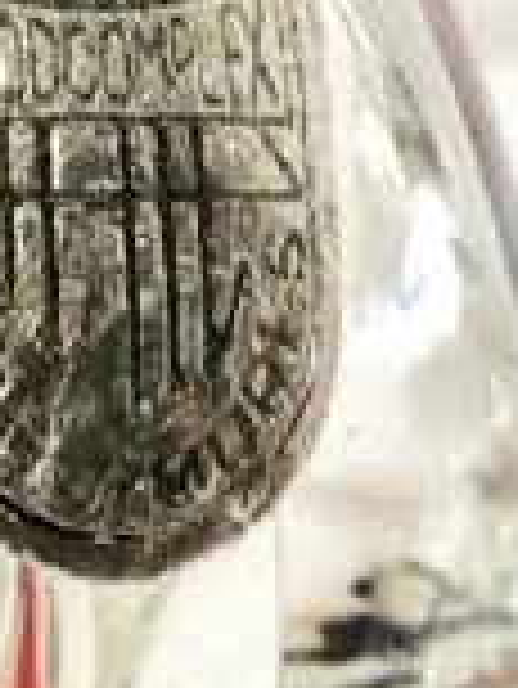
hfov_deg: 4.8
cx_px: 158
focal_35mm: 308
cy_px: 58
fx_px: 6137
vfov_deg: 6.4
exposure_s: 1/100
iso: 64
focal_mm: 3.62
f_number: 1.8
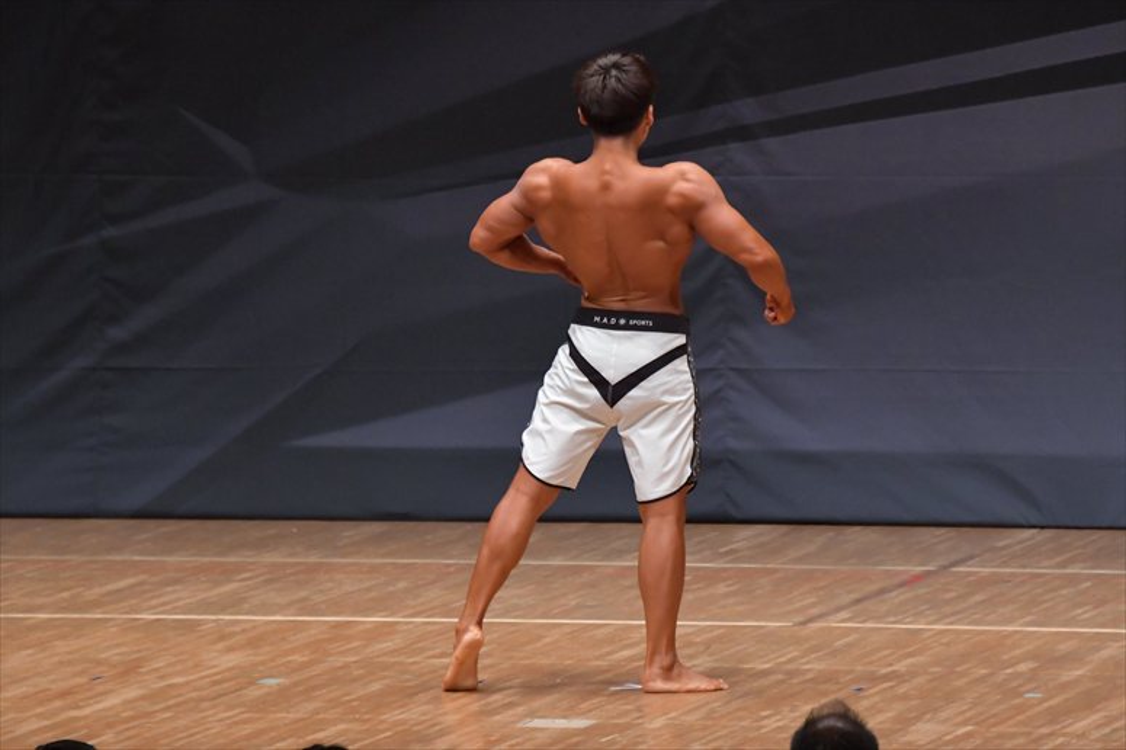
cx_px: 563
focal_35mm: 300
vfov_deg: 4.6
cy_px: 375
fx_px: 9379
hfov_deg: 6.9
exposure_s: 1/400
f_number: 5.6
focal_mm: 200
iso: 6400
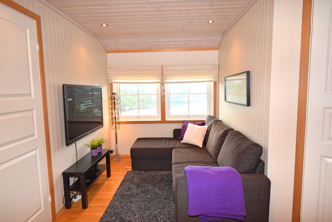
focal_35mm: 21
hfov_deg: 81.2
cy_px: 111
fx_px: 194
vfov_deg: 59.5
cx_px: 166
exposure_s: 1/80
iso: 800
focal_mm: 14
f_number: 5
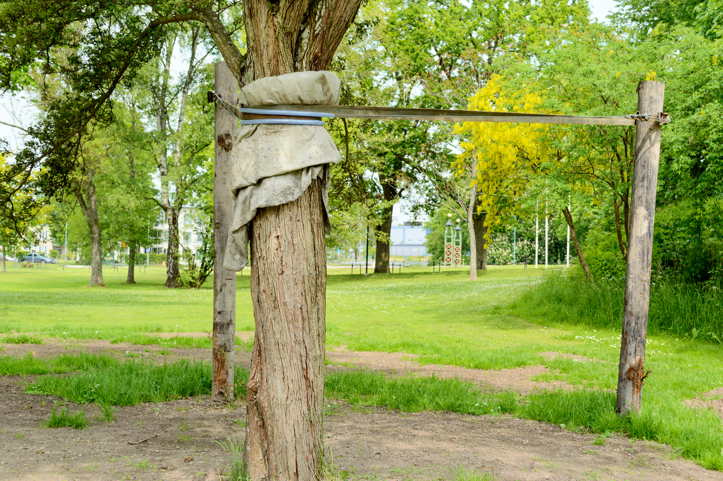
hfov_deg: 38.9
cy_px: 240
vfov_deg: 26.4
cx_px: 362
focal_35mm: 51
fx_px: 1023
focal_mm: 34
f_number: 6.3
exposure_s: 1/160
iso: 100
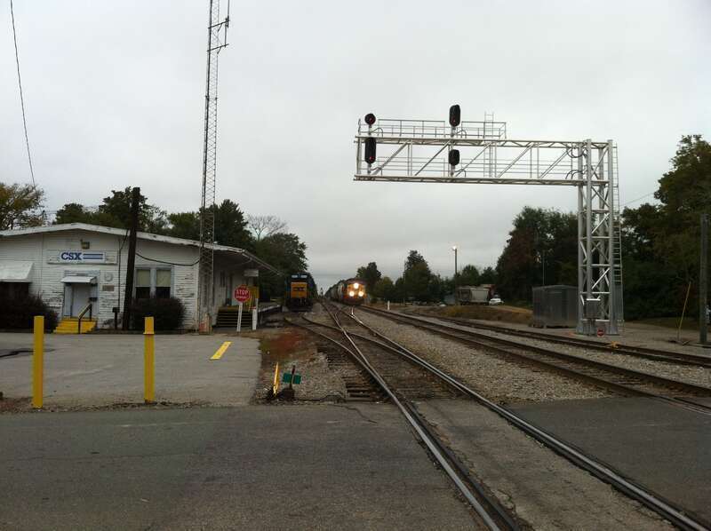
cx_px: 356
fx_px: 718
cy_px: 266
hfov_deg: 52.7
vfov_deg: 40.6
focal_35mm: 35
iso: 80
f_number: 2.8
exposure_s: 1/702
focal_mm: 3.85
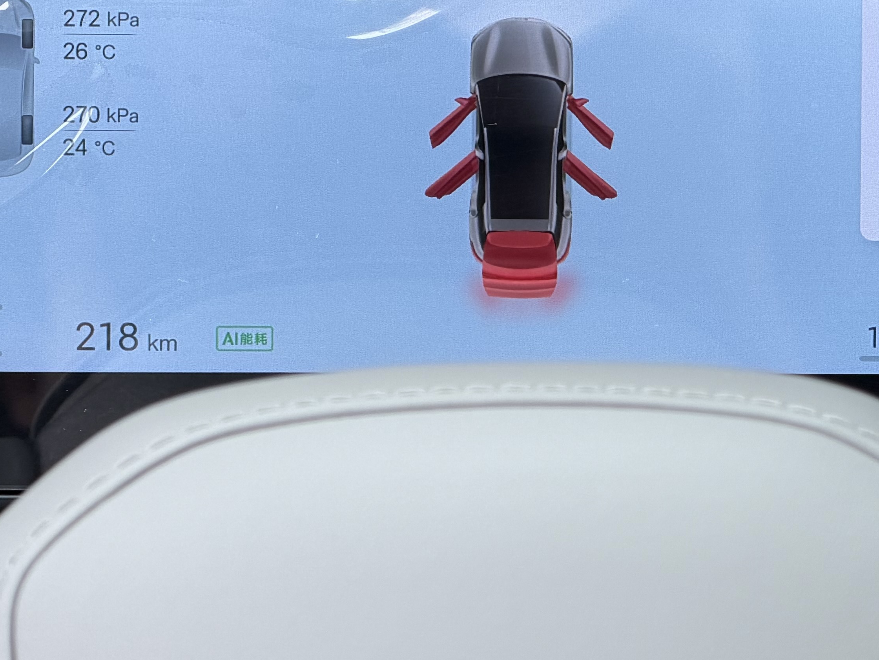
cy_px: 271
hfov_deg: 7.8
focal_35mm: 255
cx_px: 513
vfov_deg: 5.8
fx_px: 6475
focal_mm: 16.89
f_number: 2.8
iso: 50
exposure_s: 1/121
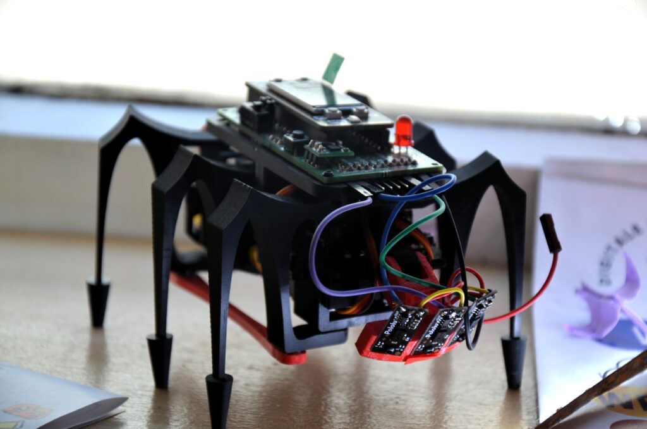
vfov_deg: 8.7
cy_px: 214
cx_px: 324
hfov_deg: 13.1
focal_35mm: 158
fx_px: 2824
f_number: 6.3
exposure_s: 1/160
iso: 200
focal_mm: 105
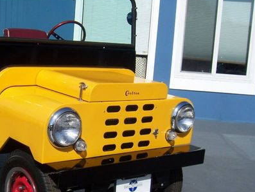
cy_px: 115
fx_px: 427
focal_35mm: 58
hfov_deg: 32.3
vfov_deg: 25.2
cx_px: 51
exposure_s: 1/800
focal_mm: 6.2
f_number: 4.5
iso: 80
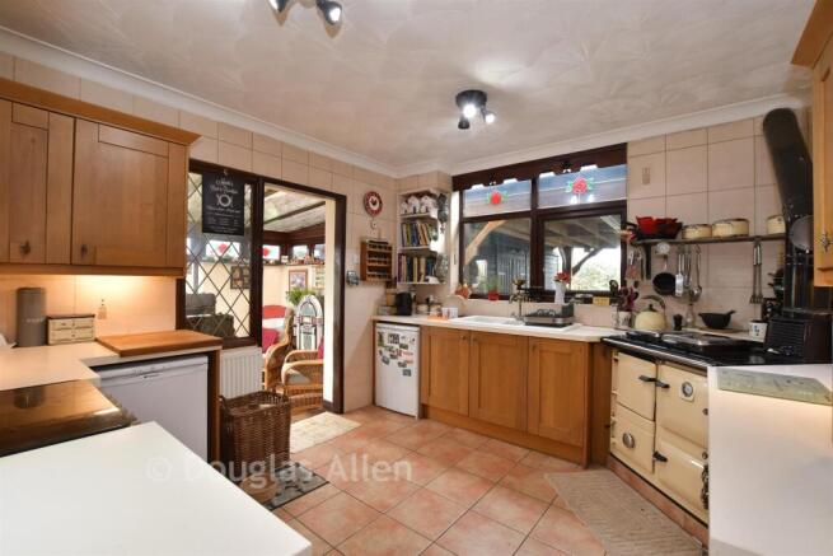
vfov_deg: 77.4
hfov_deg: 100.4
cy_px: 278
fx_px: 347
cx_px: 416
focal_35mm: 15
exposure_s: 1/4
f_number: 8
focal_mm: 10
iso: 320
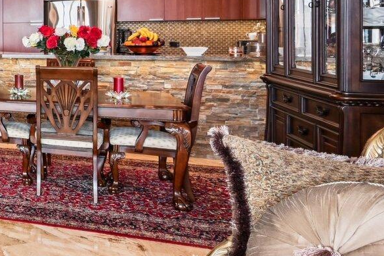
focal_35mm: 49
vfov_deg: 26.8
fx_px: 522
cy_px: 41
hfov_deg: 26.1
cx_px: -224
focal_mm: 14
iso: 400
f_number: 8
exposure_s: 1/20
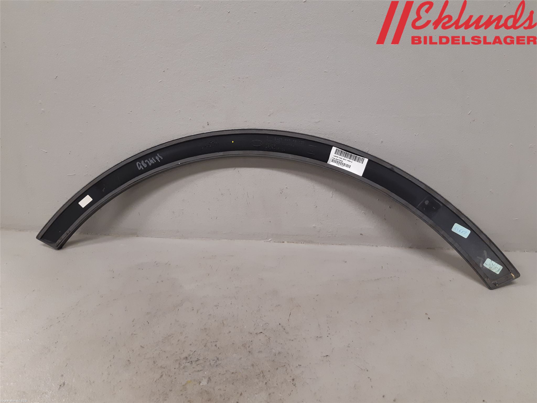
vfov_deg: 53.1
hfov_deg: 67.3
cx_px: 268
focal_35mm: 26
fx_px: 403
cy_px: 202
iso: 160
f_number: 1.7
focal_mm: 3.93
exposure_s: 1/50
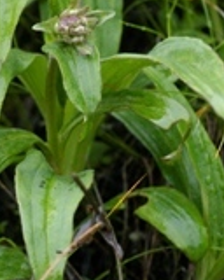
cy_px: 68
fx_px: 1956
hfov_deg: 6.5
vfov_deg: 8.2
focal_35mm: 236
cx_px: -122
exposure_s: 1/320
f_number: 7.1
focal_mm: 60
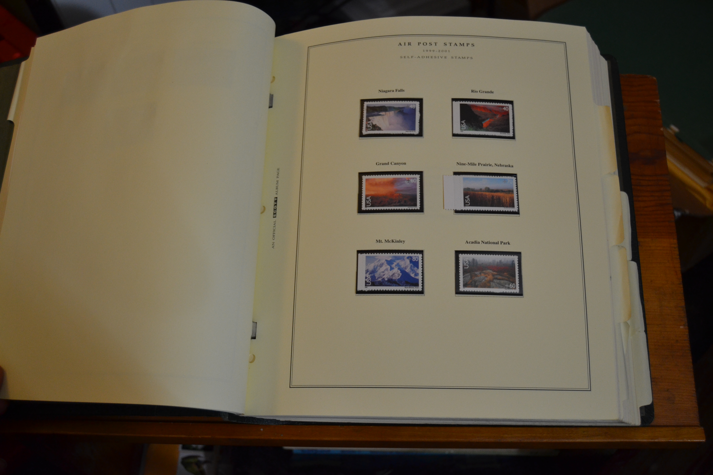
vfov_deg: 36.9
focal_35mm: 36
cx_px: 356
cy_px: 238
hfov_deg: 53.1
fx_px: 713
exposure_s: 1/60
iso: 800
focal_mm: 24
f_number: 3.8
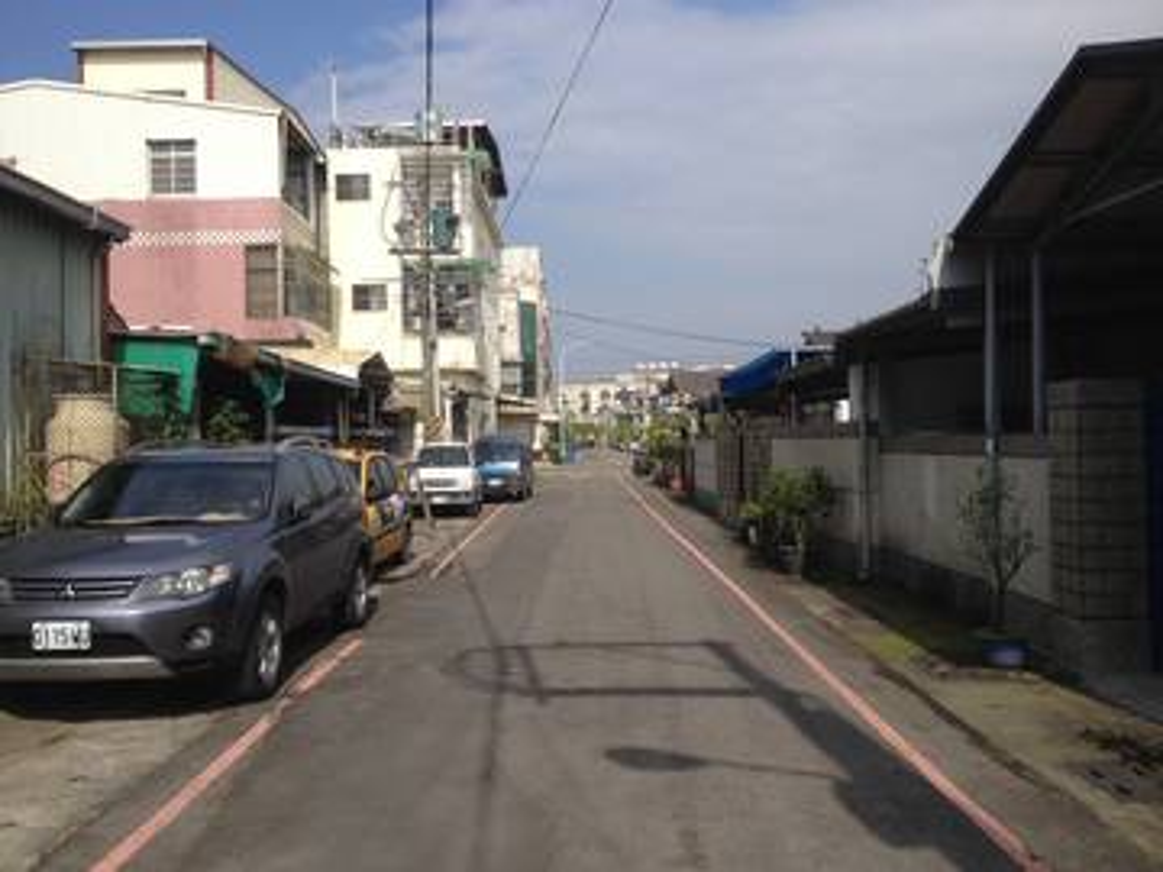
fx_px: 1176
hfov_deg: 52.6
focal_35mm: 35
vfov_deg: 40.7
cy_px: 436
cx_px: 582
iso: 50
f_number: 2.4
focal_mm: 4.28
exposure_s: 1/2045
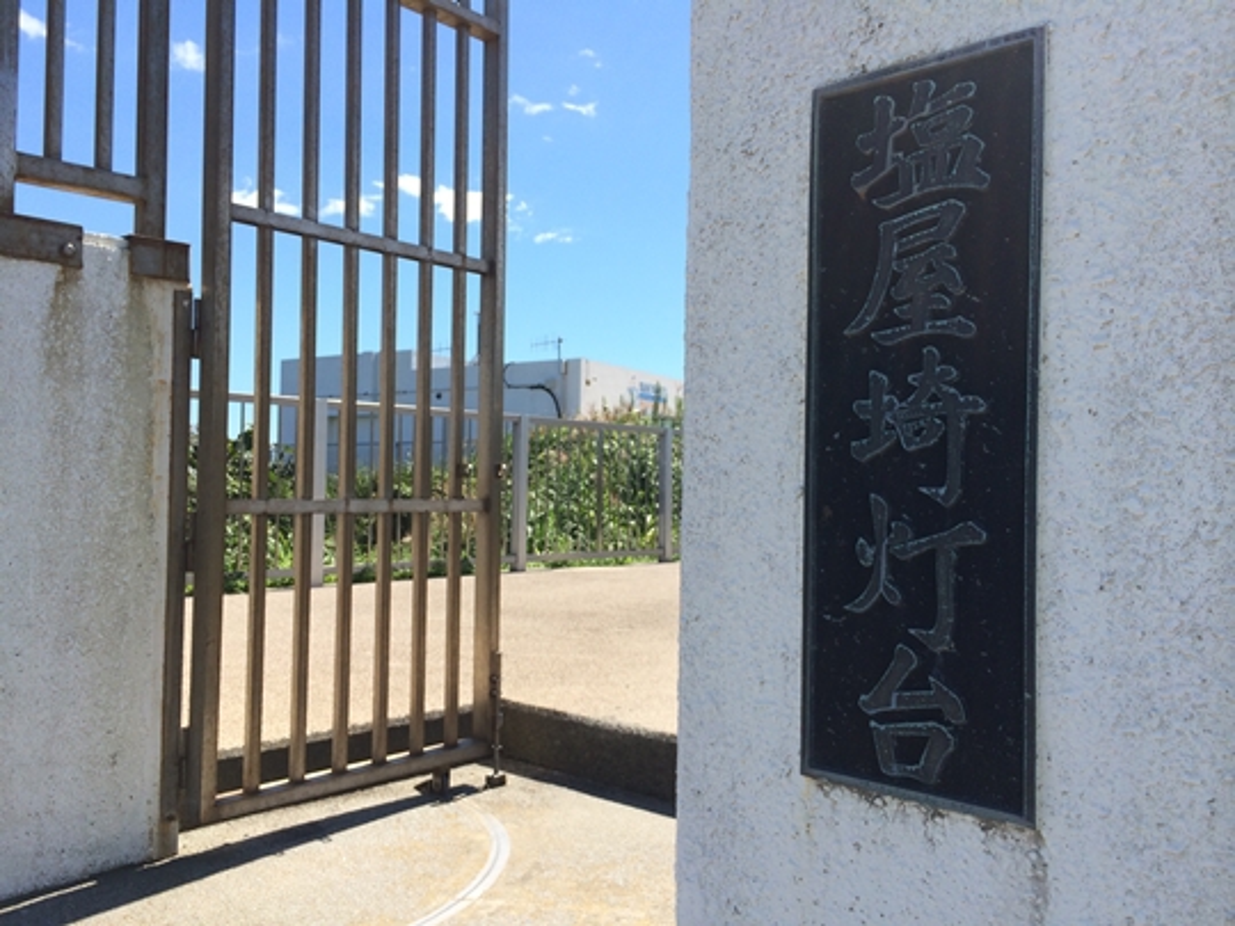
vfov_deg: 46.8
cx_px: 618
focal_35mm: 30
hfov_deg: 60.0
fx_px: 1070
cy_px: 463
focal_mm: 4.12
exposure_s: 1/1520
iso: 32
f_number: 2.2
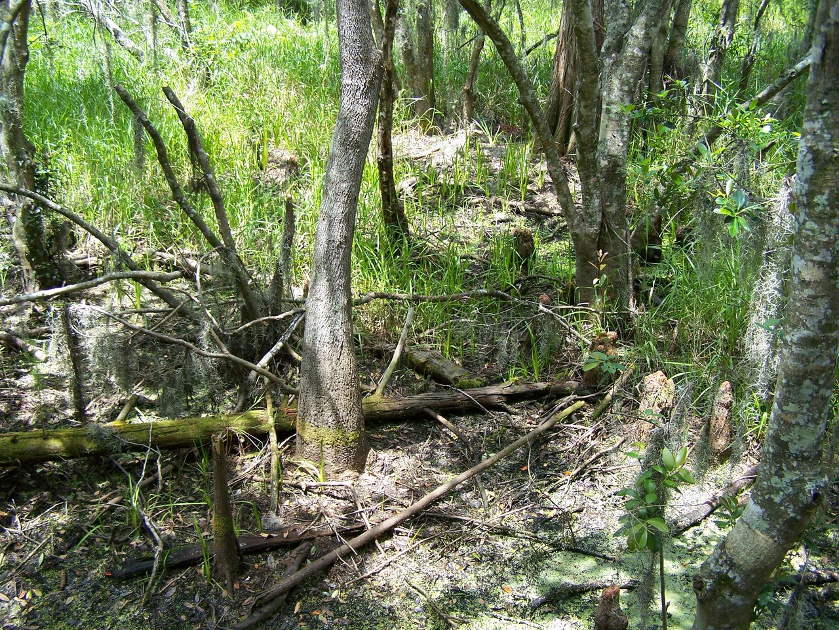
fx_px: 921
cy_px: 315
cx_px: 420
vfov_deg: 37.7
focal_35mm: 38
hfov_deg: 49.0
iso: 80
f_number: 2.8
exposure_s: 1/125
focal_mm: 6.3
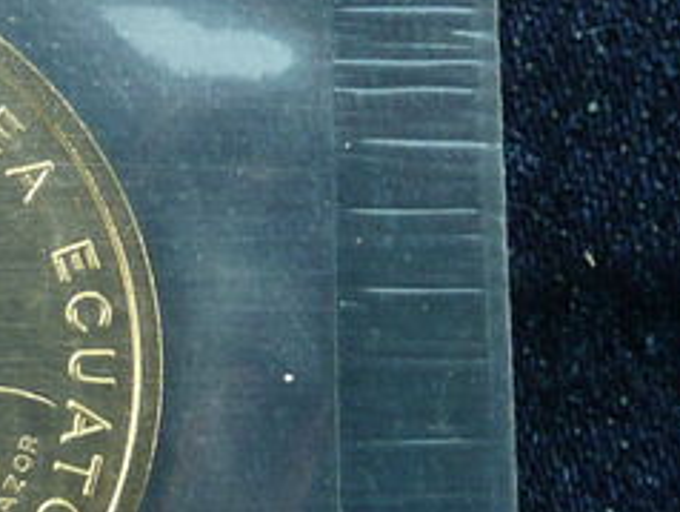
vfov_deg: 8.5
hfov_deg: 11.1
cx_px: -317
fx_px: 3382
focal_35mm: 172
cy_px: -146
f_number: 3.6
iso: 100
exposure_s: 1/40
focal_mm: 5.5
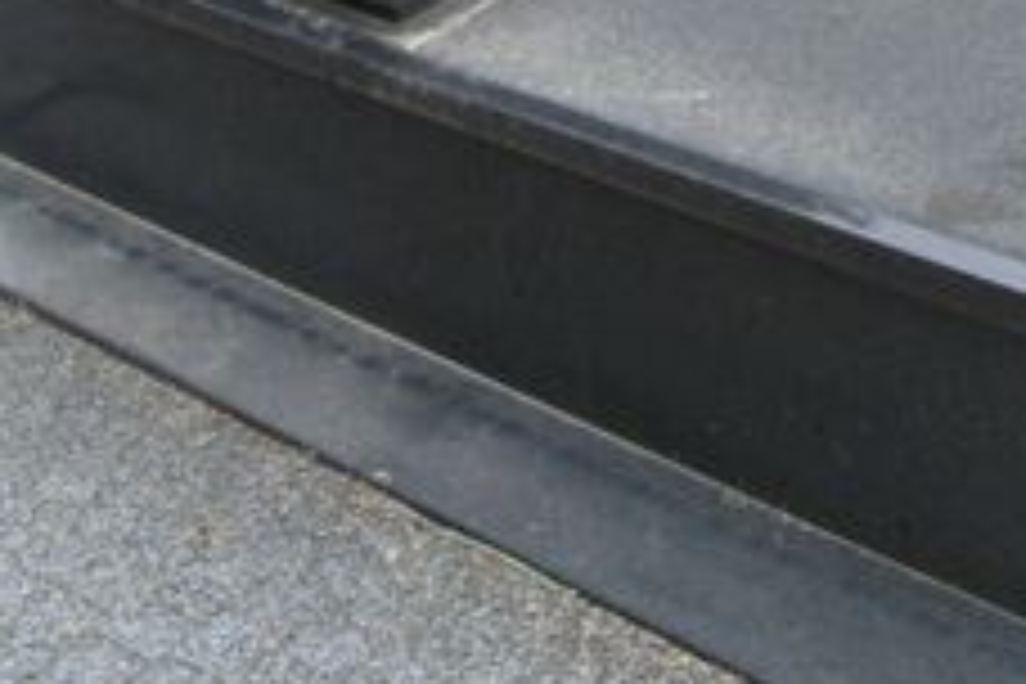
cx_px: 932
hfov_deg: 27.7
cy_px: -243
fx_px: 1995
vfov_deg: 18.0
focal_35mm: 70
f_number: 3.4
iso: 100
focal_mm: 5.2
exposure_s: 1/90
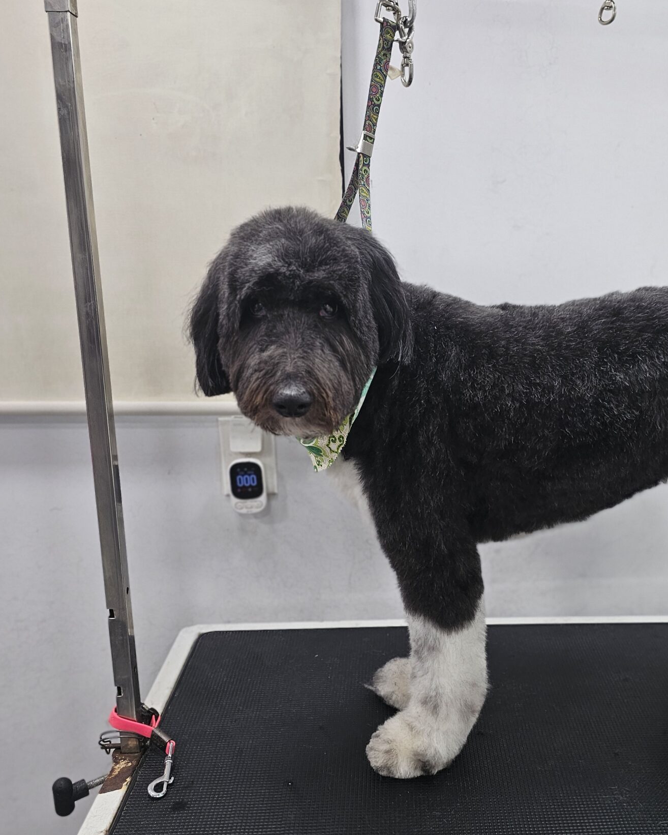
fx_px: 865
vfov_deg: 51.4
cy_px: 462
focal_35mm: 35
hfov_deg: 41.3
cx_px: 476
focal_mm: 6.3
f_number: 1.7
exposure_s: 1/120
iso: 64
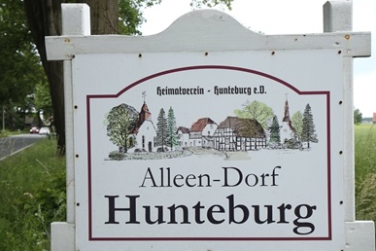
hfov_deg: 61.9
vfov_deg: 43.6
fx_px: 313
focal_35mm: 30
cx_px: 192
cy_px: 125
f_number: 5.6
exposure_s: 1/125
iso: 200
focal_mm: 19.6
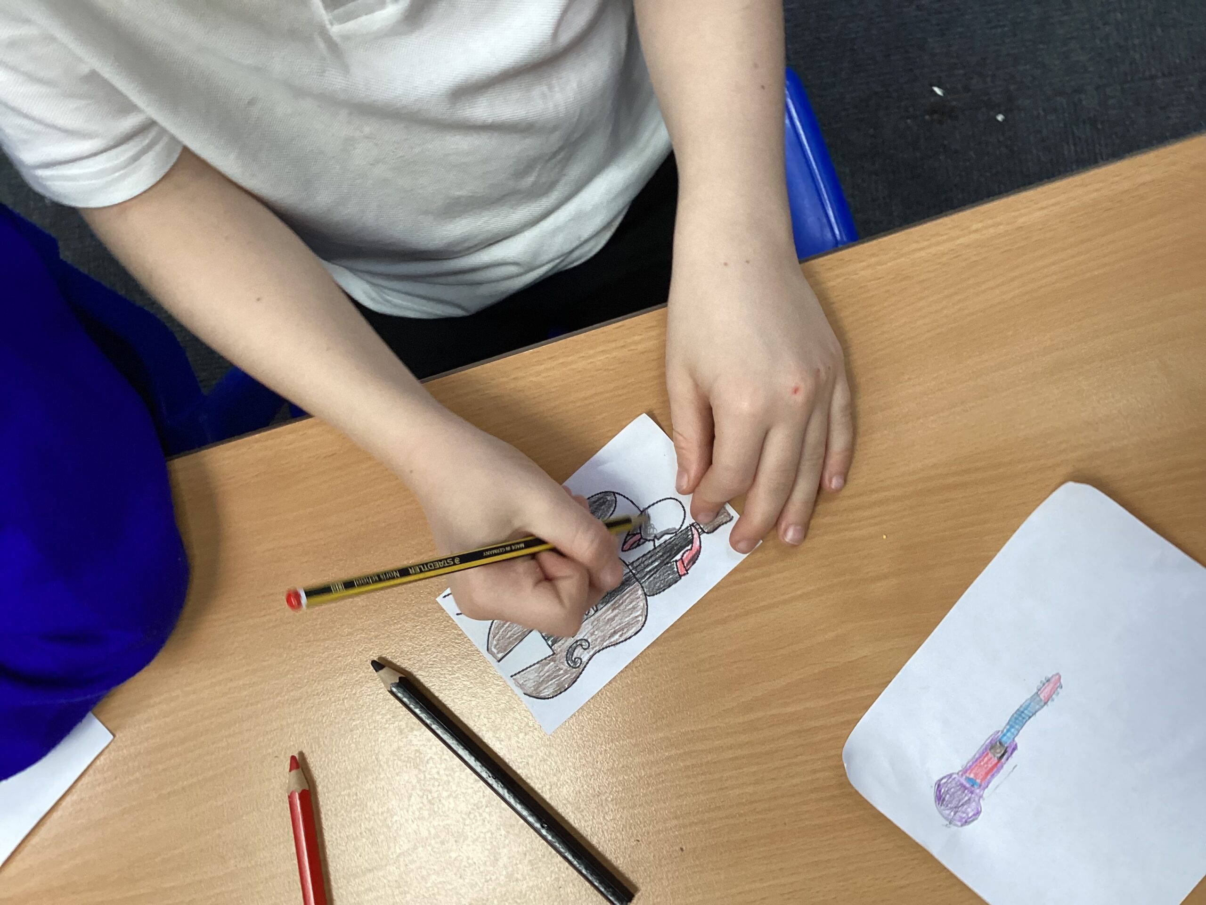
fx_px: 1080
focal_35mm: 31
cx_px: 603
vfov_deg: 45.4
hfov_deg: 58.4
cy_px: 452
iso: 125
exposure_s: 1/60
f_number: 2.4
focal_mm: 3.3
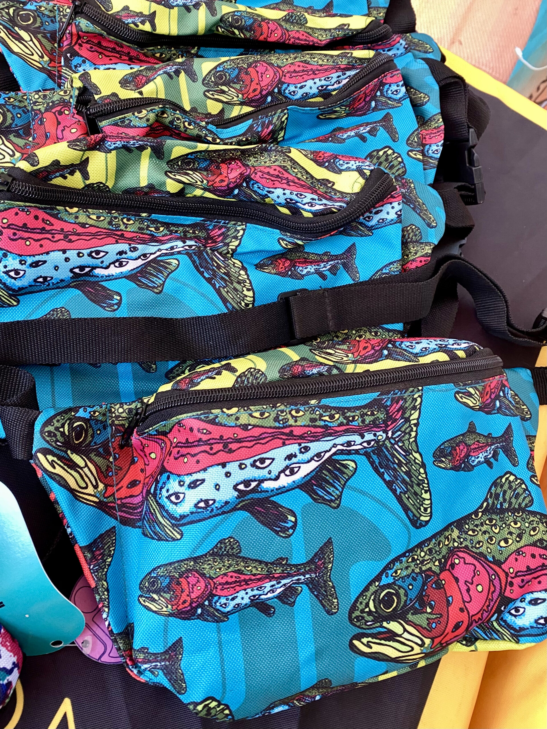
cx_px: 274
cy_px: 364
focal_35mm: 26
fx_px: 548
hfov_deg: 53.1
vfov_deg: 67.3
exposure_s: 1/60
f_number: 1.8
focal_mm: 4.25
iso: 250
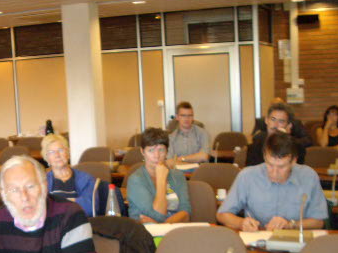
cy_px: 217
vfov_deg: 20.1
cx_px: 55
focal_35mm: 72
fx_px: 703
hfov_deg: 26.4
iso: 200
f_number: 2.7
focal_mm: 6.2
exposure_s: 1/40
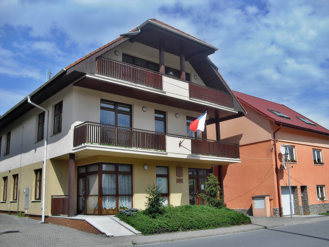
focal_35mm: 36
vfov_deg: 39.7
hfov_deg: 51.4
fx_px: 342
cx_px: 164
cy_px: 124
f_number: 7.8
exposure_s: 1/160
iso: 64
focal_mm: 6.3
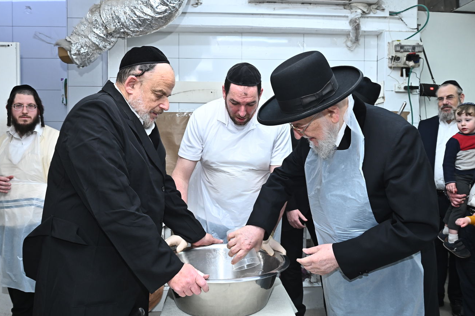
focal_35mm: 31
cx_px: 238
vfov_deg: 42.3
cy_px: 154
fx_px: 409
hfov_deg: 60.3
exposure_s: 1/200
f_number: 7.1
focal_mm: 29
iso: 1600
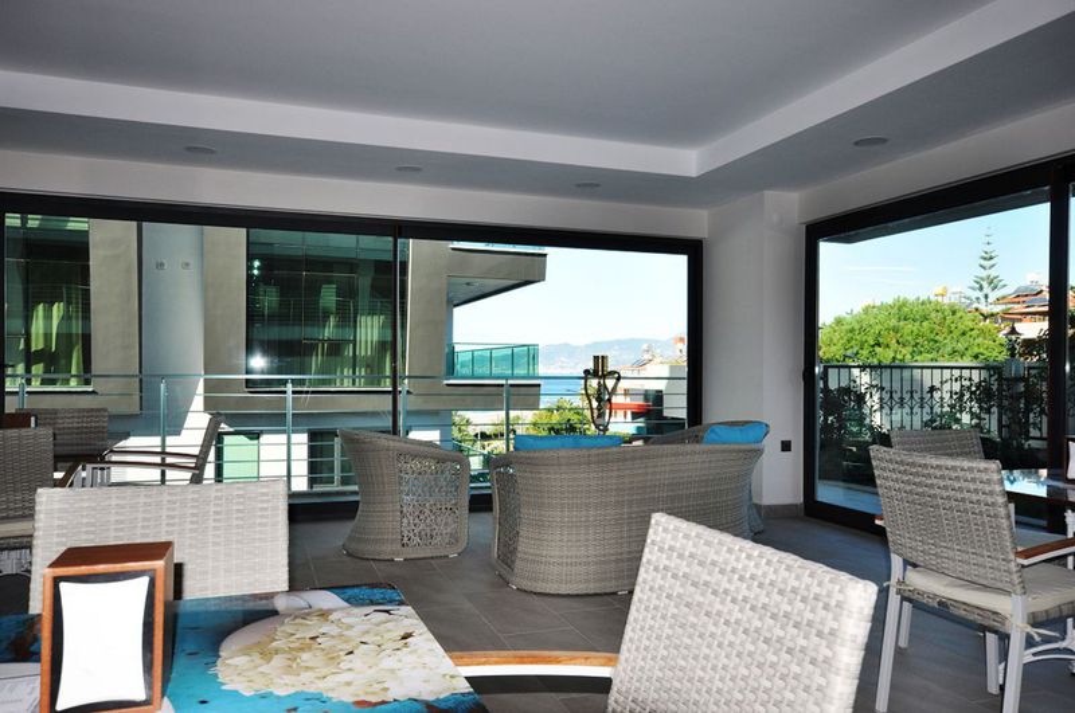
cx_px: 538
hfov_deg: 67.5
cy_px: 356
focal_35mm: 27
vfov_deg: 47.8
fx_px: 805
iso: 200
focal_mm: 18
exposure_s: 1/200
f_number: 7.1
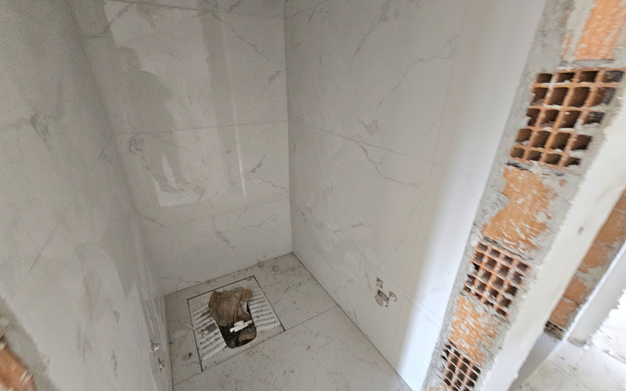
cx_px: 311
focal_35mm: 14
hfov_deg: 105.3
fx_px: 239
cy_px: 214
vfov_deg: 78.4
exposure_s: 1/33.4
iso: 320
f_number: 2.2
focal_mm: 2.2
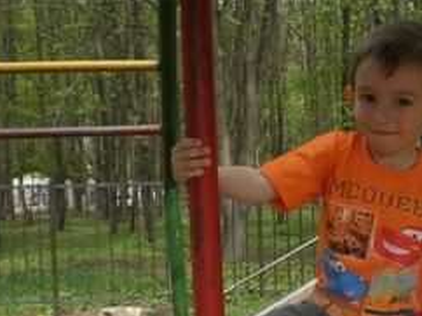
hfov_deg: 28.8
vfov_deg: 21.6
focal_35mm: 67
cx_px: 289
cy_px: 264
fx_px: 816
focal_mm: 6.3
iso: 100
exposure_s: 1/320
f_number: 3.1
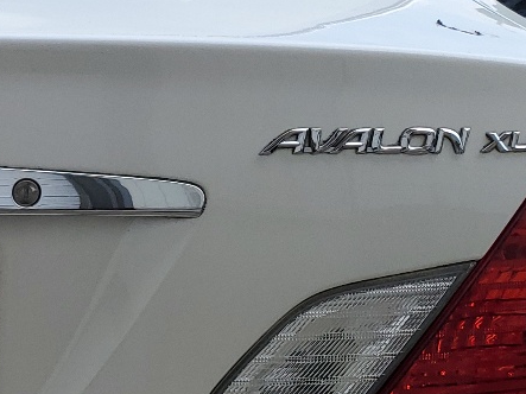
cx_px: -167
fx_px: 1428
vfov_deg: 15.6
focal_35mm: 94
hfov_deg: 19.2
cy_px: 325
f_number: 1.5
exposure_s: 1/2500
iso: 50
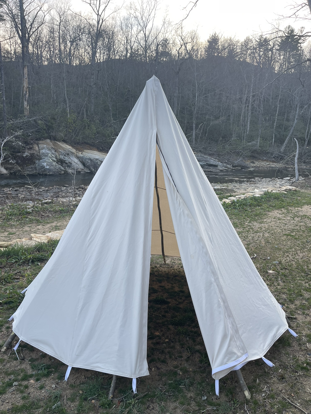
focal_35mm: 25
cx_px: 156
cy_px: 207
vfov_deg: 69.4
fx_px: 299
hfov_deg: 54.9
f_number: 1.6
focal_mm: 5.1
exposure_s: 1/262
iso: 32
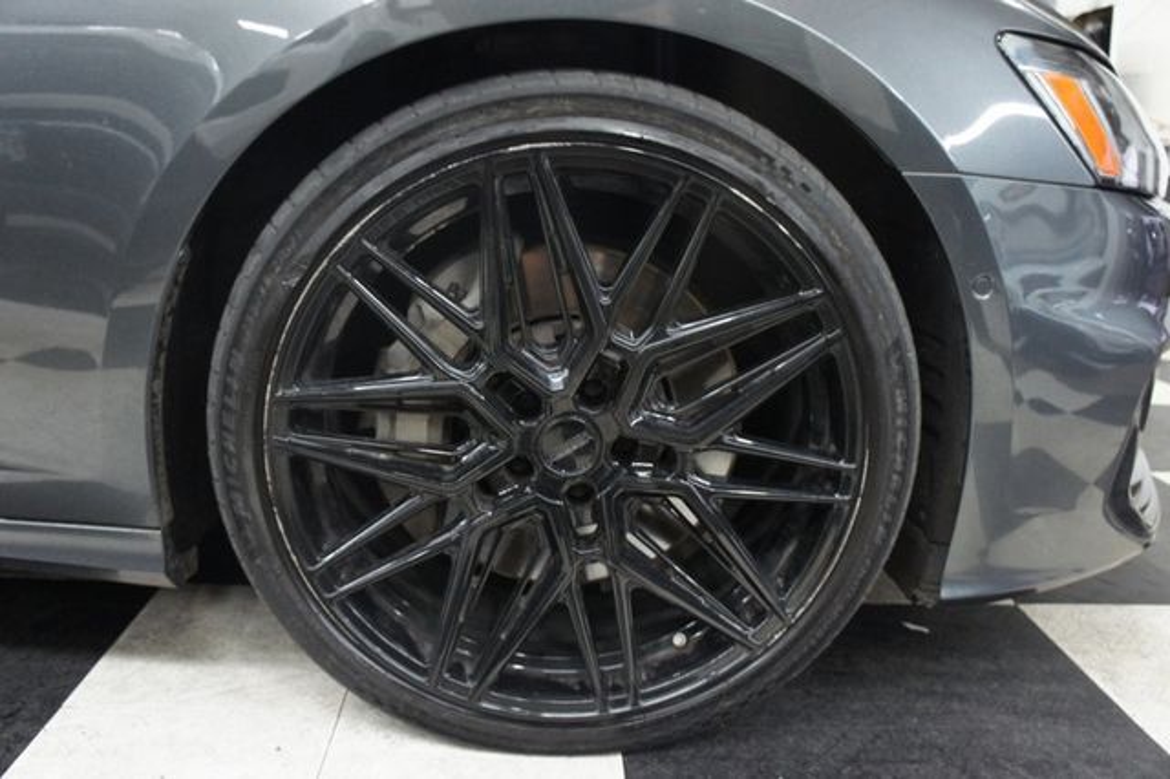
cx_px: 585
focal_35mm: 27
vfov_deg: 47.9
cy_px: 390
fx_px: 877
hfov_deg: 67.4
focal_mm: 18
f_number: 3.5
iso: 1600
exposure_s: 1/40
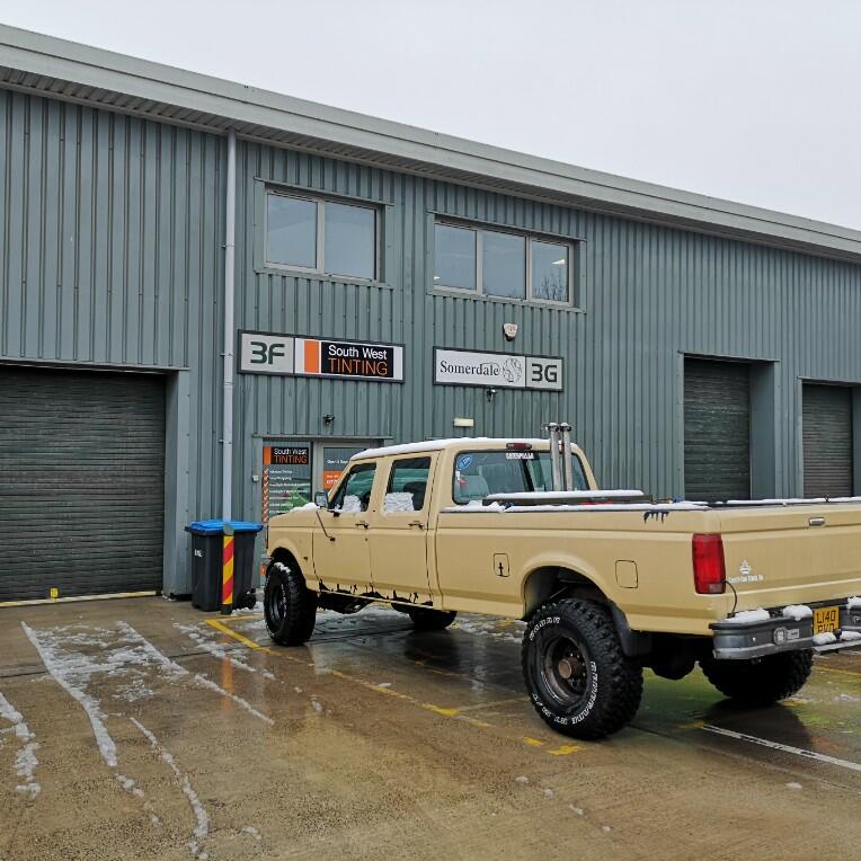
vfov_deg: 51.1
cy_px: 430
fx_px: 900
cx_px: 379
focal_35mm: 32
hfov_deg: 51.0
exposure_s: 1/319
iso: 50
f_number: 1.8
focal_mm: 5.58
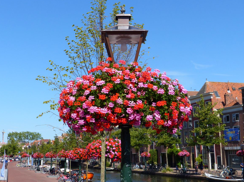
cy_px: 92
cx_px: 120
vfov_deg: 24.0
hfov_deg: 31.7
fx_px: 430
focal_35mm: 61
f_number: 4
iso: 100
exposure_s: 1/1000
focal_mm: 10.5
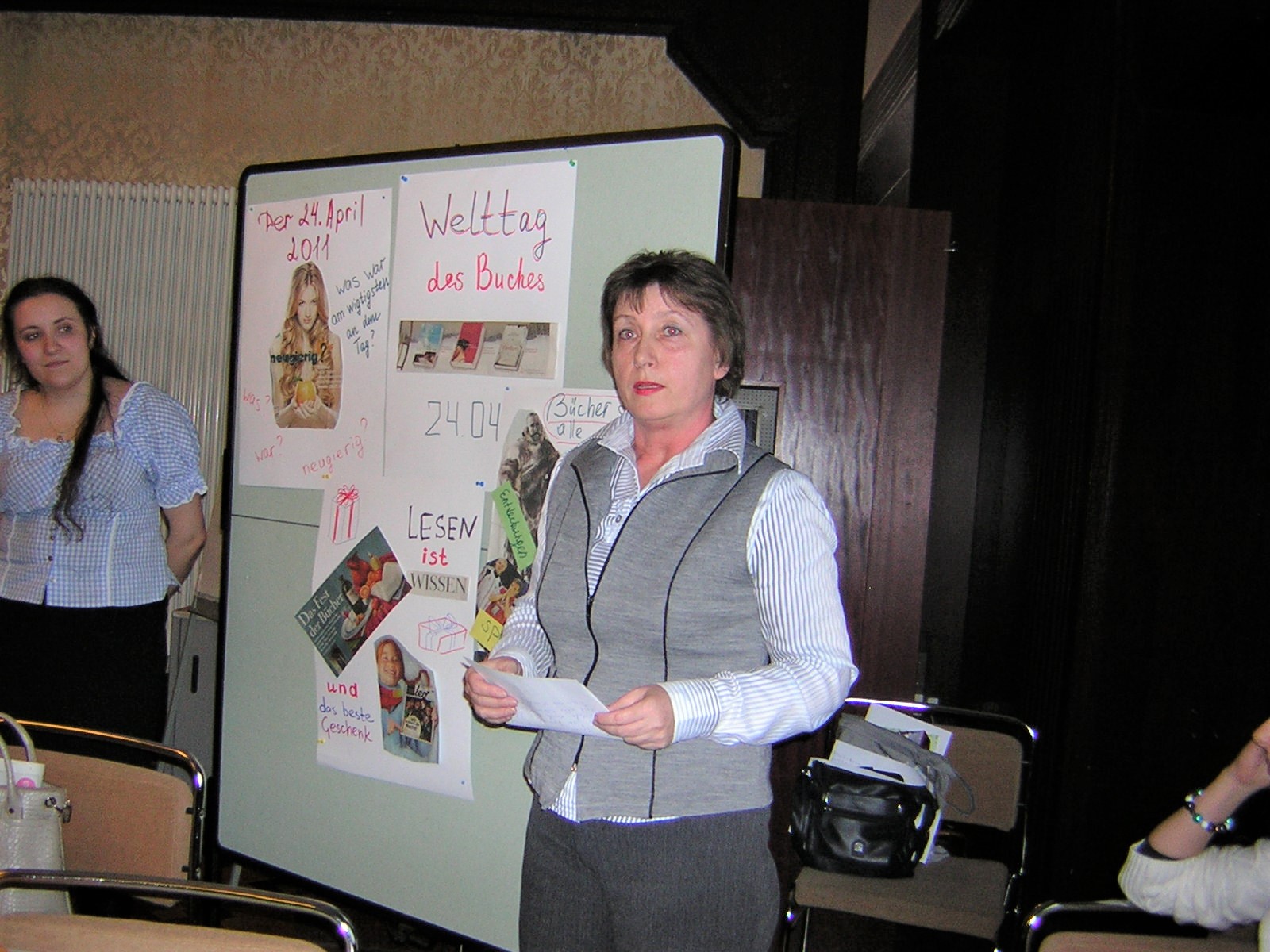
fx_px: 1321
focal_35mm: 36
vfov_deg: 39.7
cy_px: 476
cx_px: 635
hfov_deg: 51.4
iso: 71
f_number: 2.6
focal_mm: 4.7
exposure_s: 1/60.1
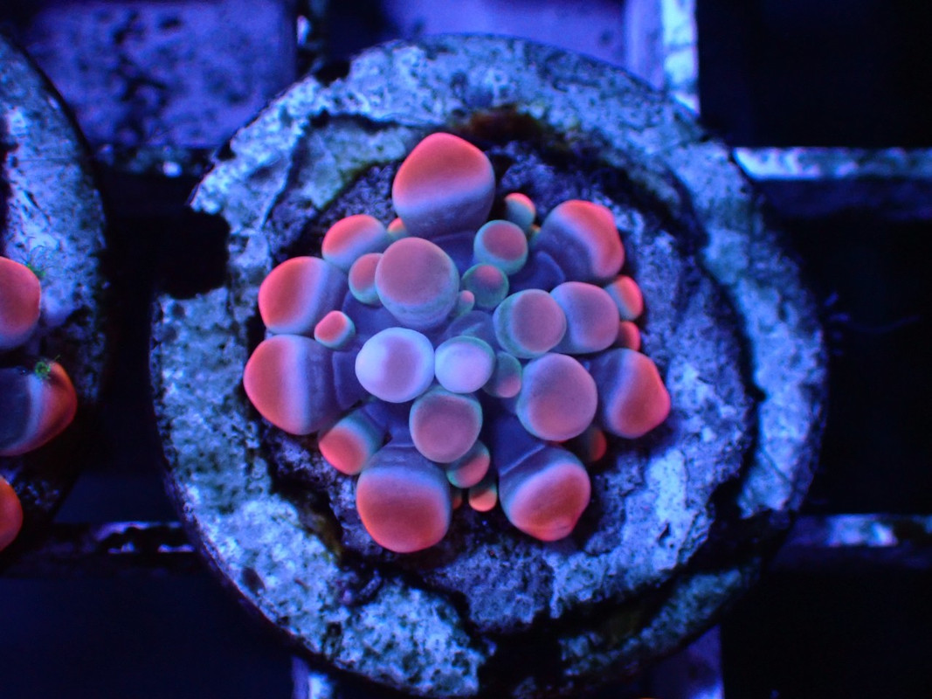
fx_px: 2208
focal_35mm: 82
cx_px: 466
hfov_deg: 23.8
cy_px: 350
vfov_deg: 18.0
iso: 800
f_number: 4.3
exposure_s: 1/80
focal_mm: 14.62
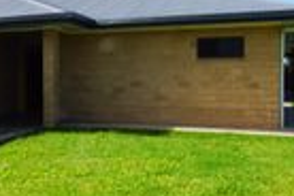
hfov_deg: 37.8
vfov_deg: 26.3
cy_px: 65
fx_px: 416
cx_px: 68
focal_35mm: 51
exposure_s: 1/90
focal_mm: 10
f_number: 13
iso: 100
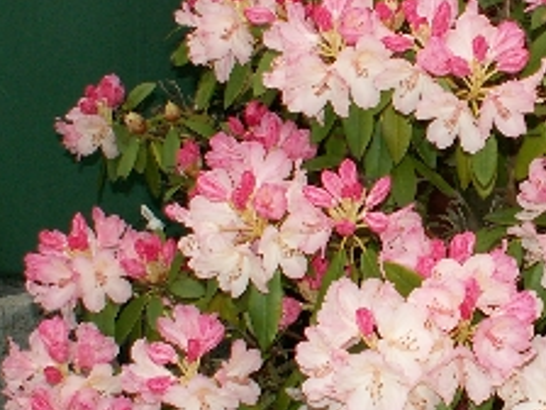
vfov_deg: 14.8
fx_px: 1577
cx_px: 575
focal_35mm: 100
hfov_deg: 19.0
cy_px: 168
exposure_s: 1/500
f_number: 3.2
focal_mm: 5.86
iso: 50
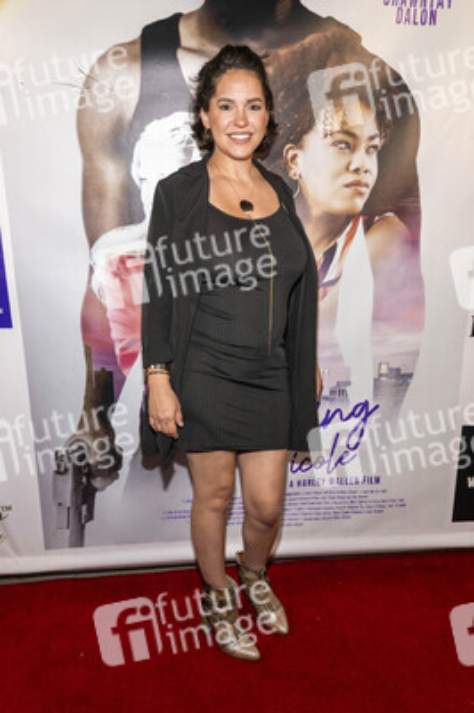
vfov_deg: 67.4
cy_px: 356
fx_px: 534
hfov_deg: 47.9
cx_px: 237
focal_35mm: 27
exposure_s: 1/200
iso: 400
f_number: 5.6
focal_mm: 27
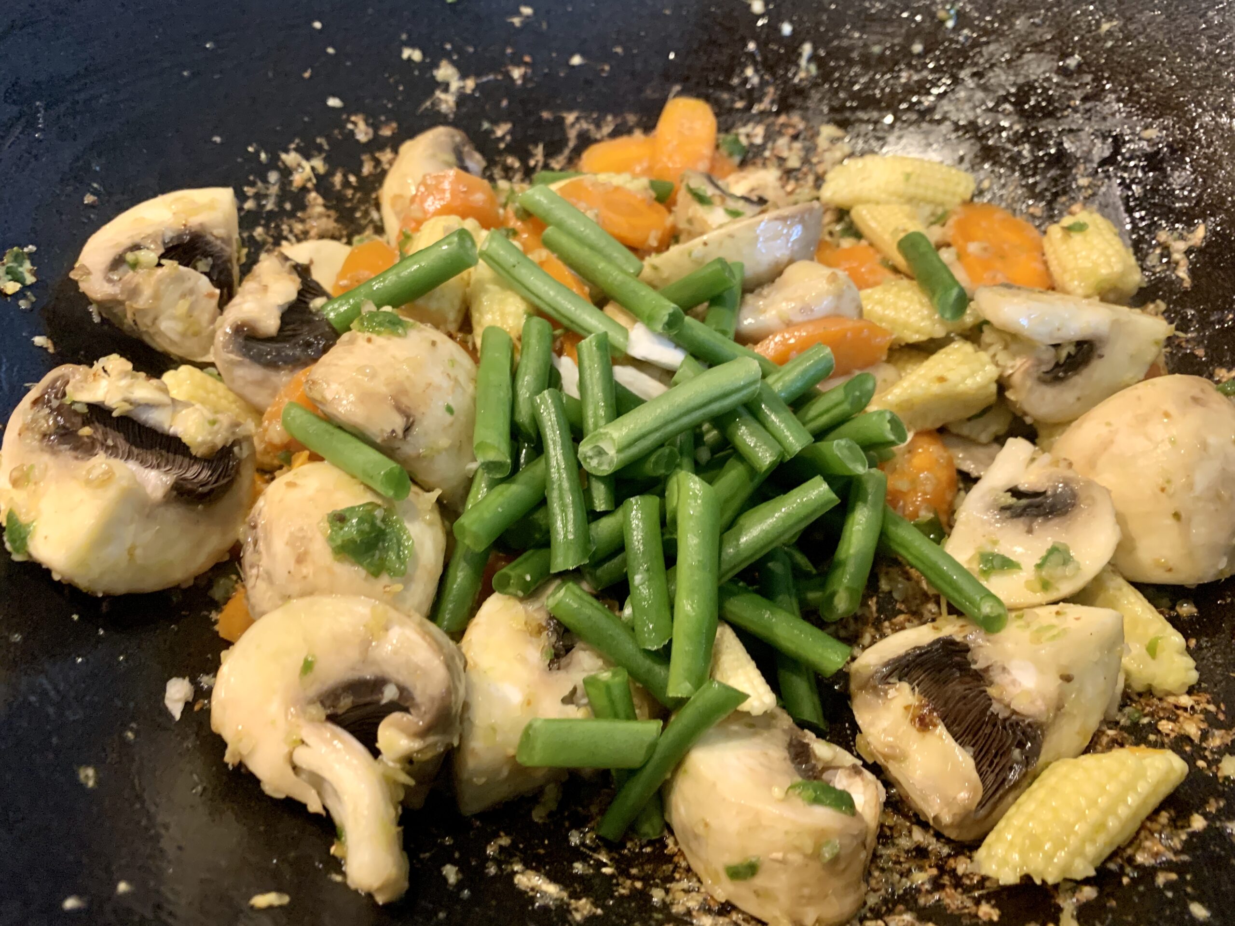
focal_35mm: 26
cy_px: 463
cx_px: 618
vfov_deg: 53.1
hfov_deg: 67.3
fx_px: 928
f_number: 1.8
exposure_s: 1/33
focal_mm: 4.25
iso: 320
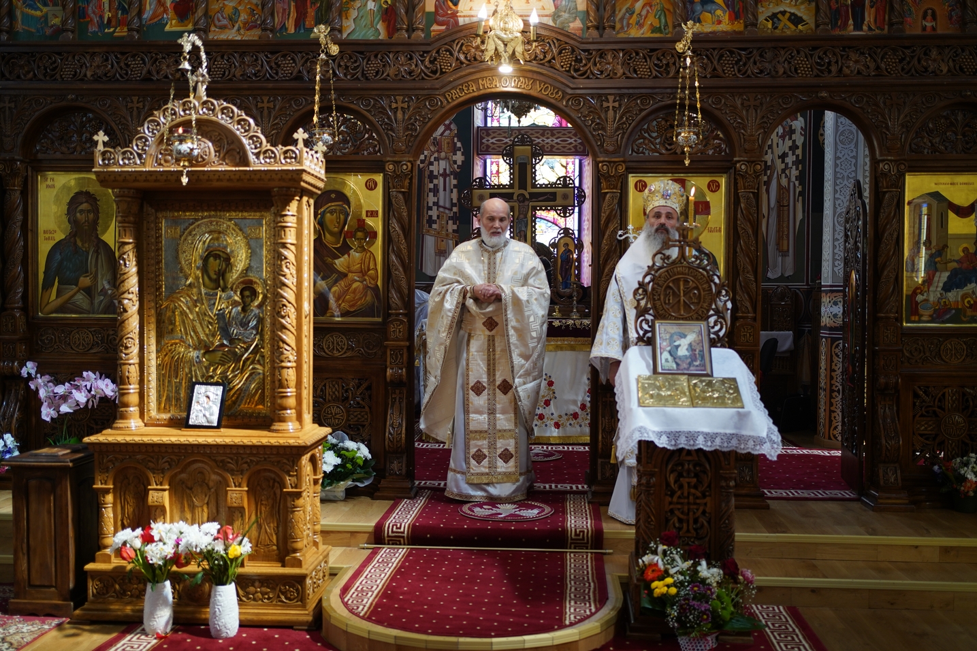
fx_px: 950
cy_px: 326
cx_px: 488
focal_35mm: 35
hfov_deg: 54.4
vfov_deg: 37.9
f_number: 2
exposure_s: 1/125
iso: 320
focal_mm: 35
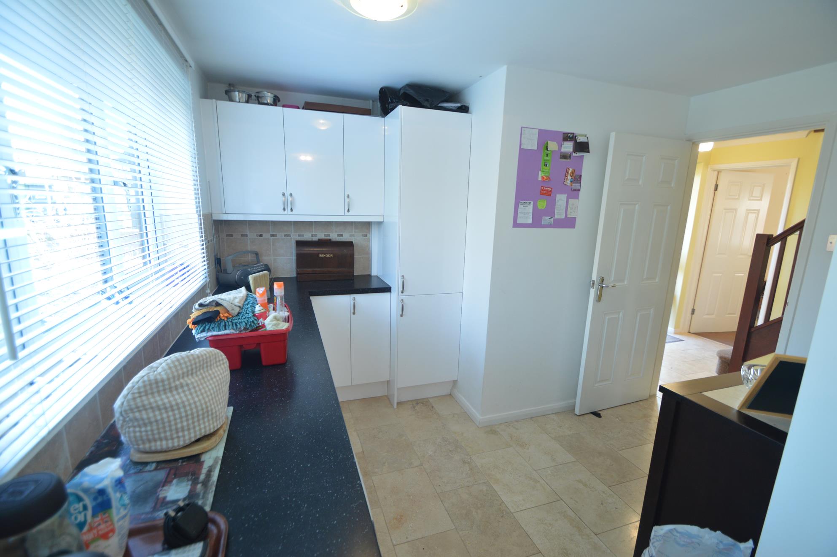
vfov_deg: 77.2
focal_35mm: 15
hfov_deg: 100.4
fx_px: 348
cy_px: 278
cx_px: 418
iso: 400
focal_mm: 10
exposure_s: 1/15
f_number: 3.5
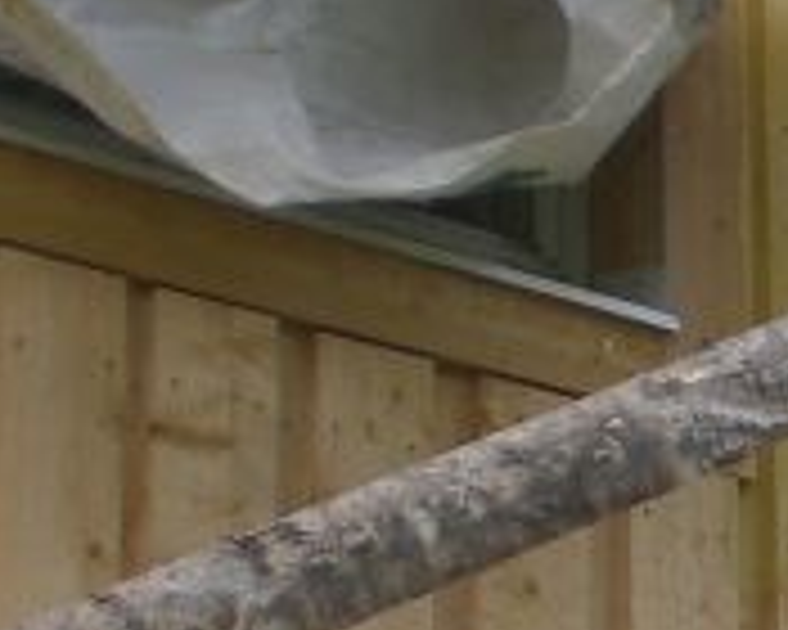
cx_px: 1351
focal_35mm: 217
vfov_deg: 7.1
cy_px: 630
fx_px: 5061
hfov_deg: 8.6
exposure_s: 1/160
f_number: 3.1
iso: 50
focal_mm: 6.3
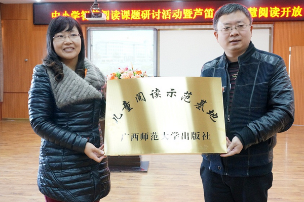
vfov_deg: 35.5
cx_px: 152
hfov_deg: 51.3
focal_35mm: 38
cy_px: 101
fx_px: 317
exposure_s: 1/50
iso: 3200
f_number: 6.3
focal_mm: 25
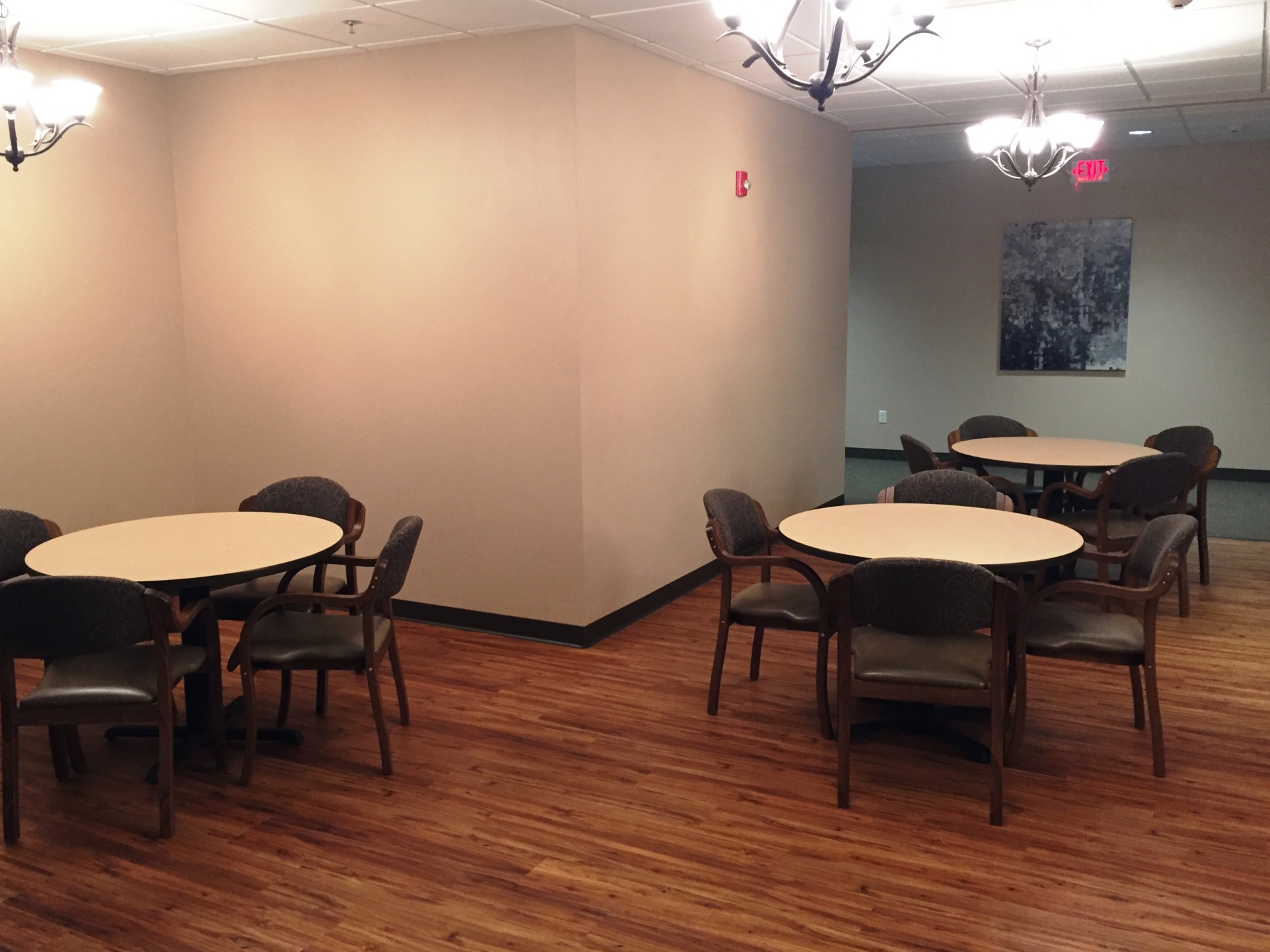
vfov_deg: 45.4
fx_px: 1138
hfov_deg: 58.3
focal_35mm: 31
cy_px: 459
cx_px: 618
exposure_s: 1/30
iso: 200
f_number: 2.2
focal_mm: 4.15
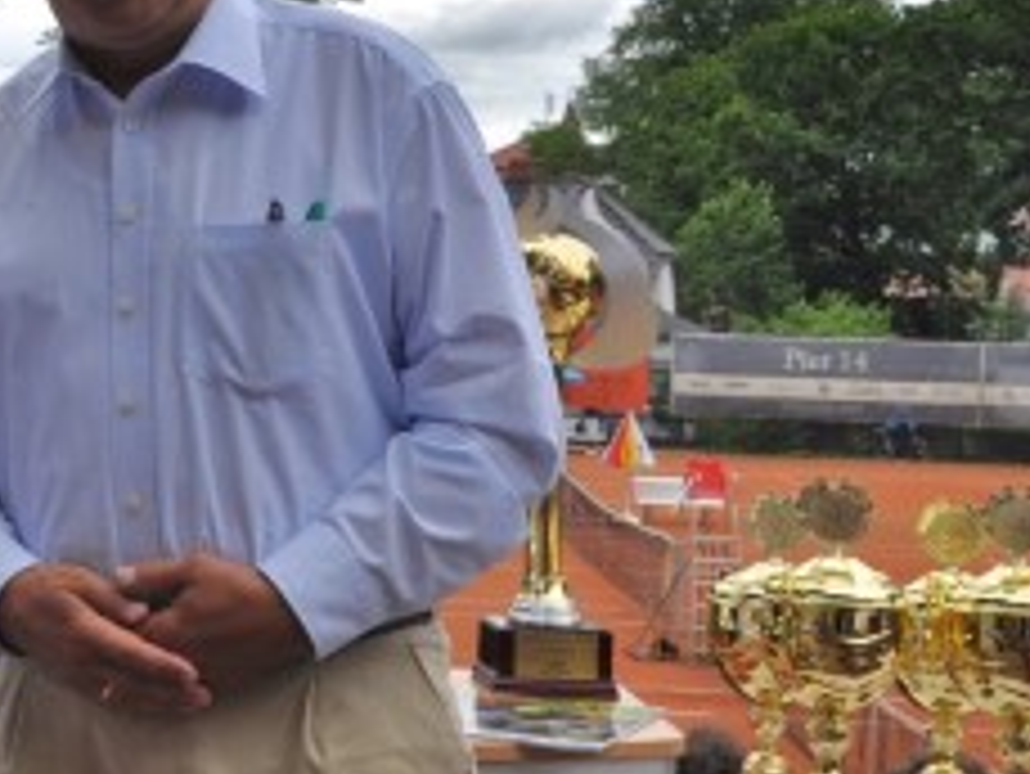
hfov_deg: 22.7
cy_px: 310
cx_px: -207
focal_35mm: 79
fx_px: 2360
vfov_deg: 18.6
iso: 200
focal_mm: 21
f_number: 9
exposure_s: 1/320
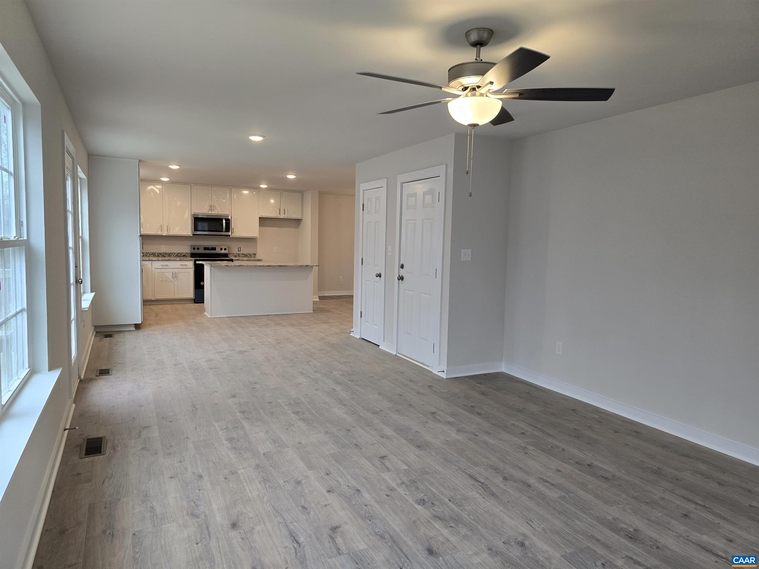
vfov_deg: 58.9
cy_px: 284
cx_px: 380
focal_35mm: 23
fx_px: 504
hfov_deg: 73.9
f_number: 1.7
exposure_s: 1/120
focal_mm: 6.3
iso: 125
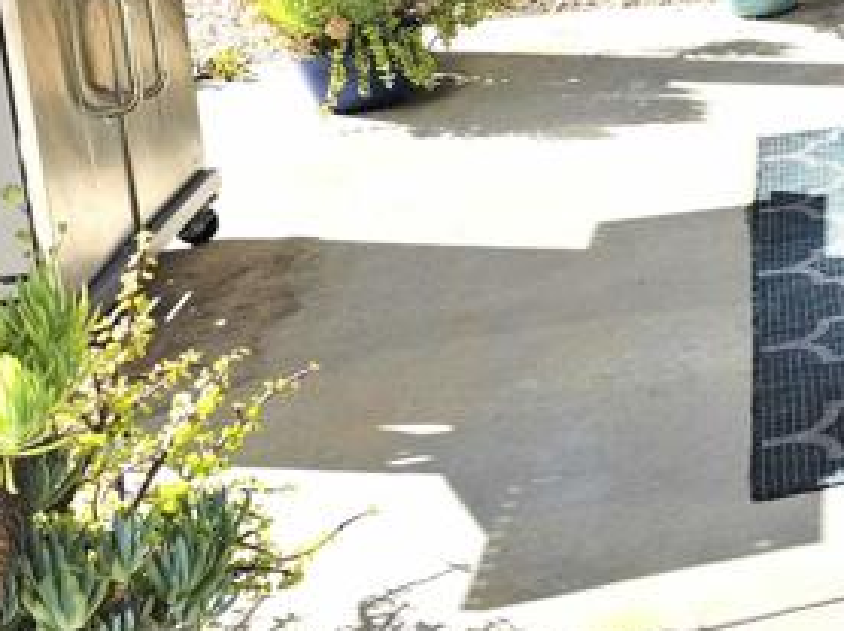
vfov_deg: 26.2
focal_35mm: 53
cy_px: 18
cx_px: 950
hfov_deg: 31.6
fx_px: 1291
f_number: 1.8
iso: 25
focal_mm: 5.54
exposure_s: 1/1000
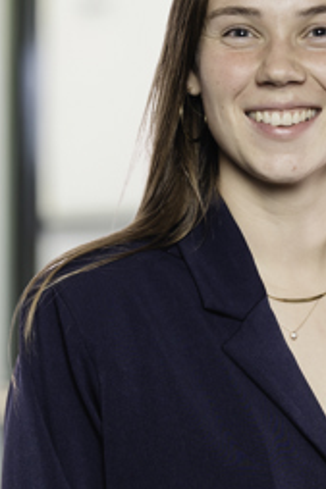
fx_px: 2856
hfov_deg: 6.5
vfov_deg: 9.8
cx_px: 222
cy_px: 277
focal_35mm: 210
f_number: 5.6
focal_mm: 49.5
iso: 100
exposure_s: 1/200
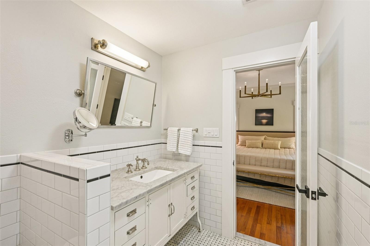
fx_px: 164
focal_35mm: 16
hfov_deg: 96.7
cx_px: 185
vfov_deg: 73.7
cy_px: 123
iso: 400
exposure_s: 1/25
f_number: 8
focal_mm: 16
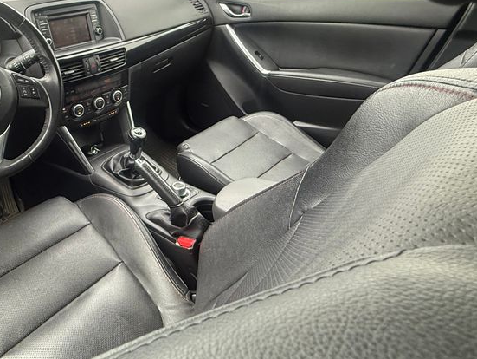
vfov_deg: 52.4
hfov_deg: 64.2
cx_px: 133
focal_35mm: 26
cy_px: 128
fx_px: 359
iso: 320
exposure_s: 1/91
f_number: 2.2
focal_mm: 2.22
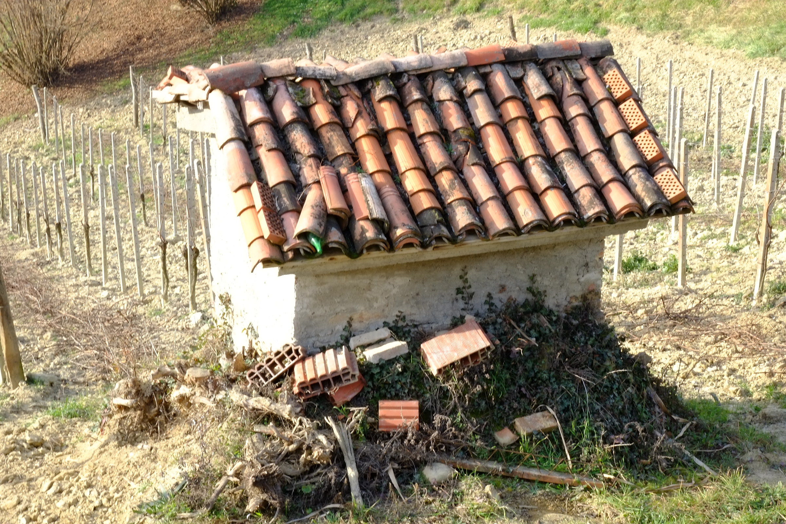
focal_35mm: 89
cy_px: 262
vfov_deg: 15.4
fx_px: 1943
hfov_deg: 22.9
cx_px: 393
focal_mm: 59.6
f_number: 22
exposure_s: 1/13
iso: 320
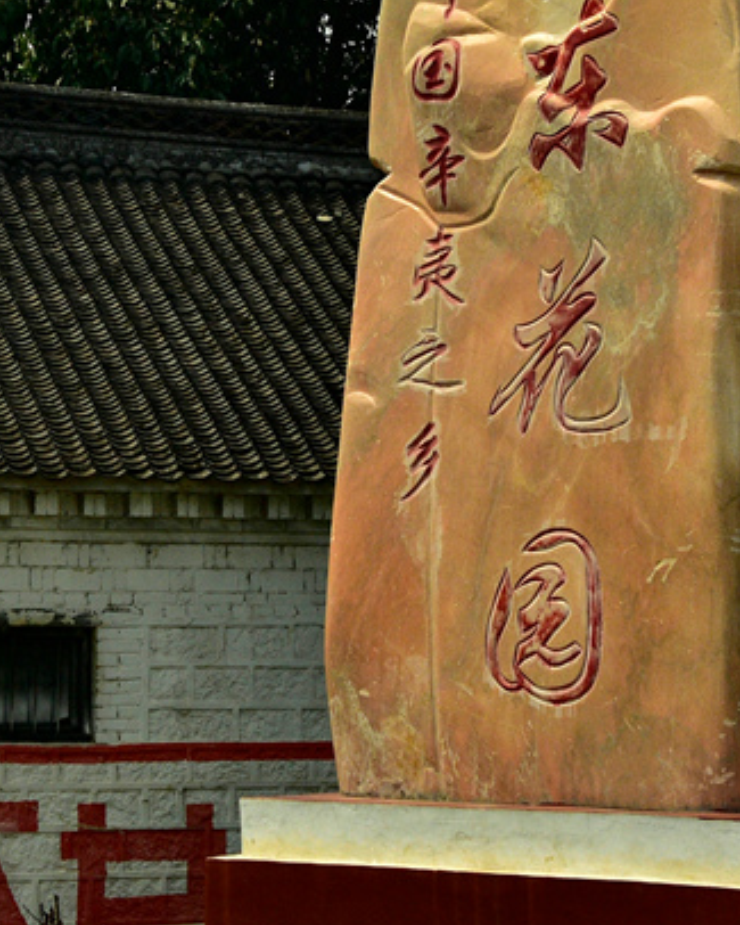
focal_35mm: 111
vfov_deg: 17.2
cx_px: 196
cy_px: 222
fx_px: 3038
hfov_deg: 13.8
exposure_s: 1/80
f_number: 5.6
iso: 320
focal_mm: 32
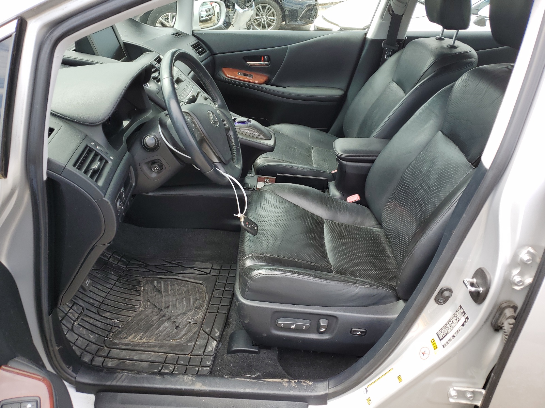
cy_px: 204
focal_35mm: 26
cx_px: 272
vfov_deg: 53.1
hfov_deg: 67.3
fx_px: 409
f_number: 1.5
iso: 50
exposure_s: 1/476
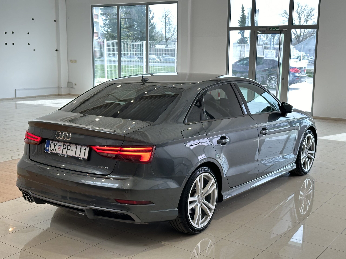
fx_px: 480
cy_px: 130
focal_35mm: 48
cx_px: 173
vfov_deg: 30.3
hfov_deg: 39.7
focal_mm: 6.86
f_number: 1.78
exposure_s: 1/100
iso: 64
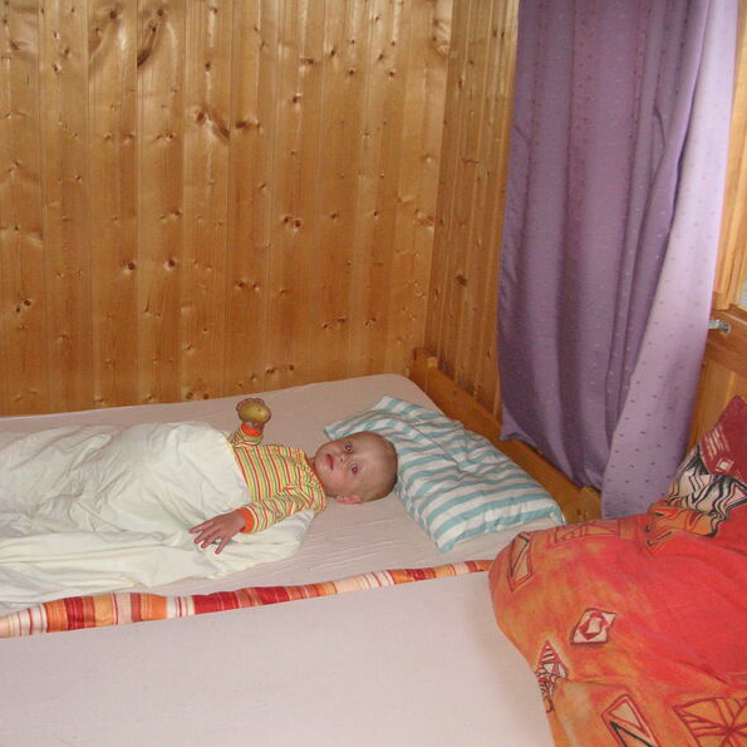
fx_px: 1074
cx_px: 284
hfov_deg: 38.1
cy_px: 375
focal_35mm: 44
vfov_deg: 38.3
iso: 160
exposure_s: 1/45
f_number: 2.8
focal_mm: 6.1
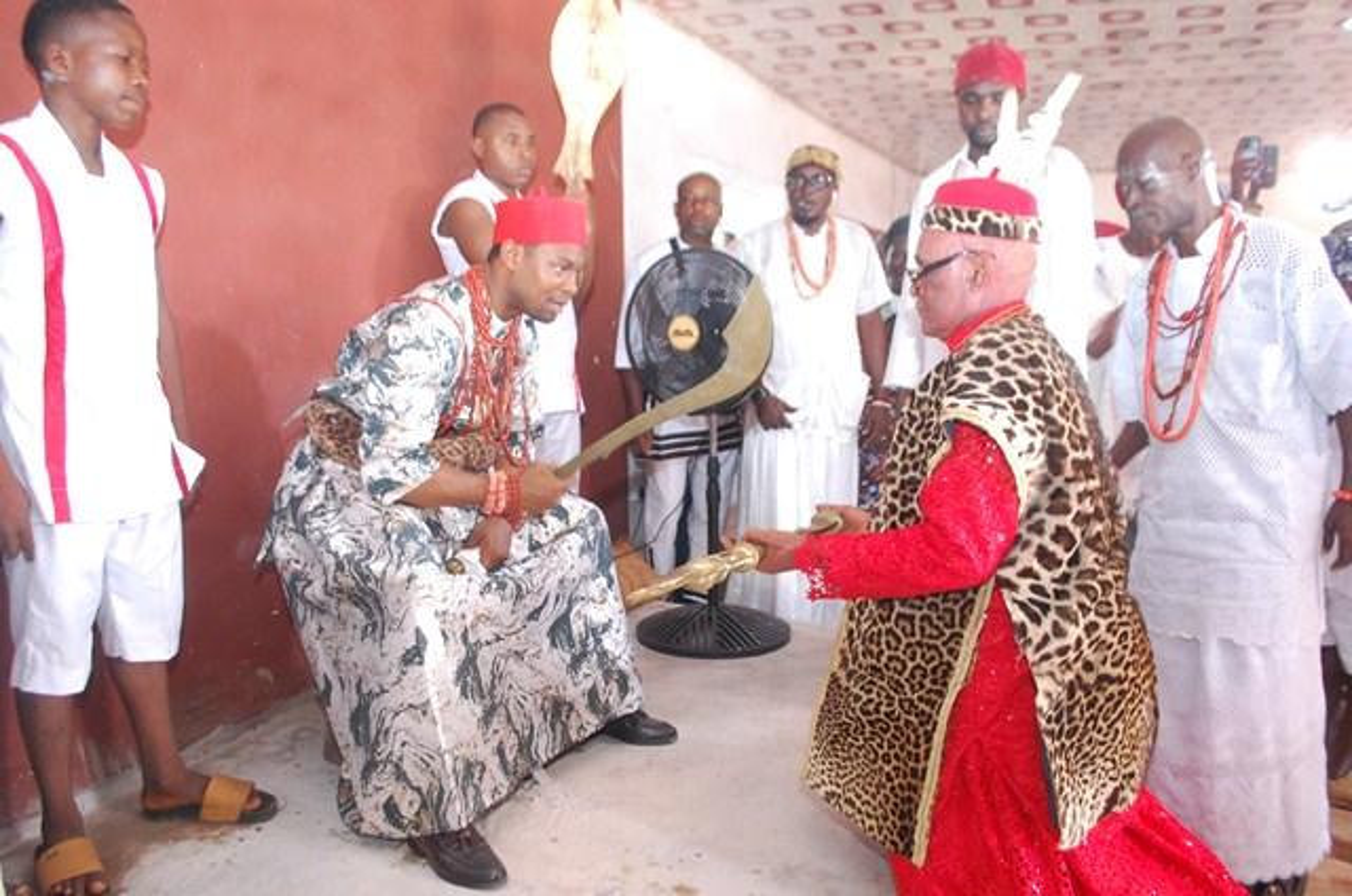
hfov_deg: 67.5
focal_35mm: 27
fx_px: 1012
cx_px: 676
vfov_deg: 47.7
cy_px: 448
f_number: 3.5
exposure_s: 1/25
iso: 800
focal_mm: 18
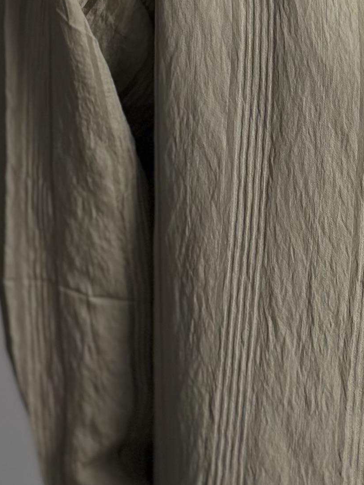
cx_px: 428
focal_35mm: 177
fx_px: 2481
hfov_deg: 8.3
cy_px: 65
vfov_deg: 11.1
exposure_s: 1/100
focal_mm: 6.86
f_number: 1.78
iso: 80
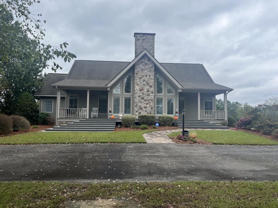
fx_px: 209
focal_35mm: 26
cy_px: 104
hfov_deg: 67.3
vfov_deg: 53.1
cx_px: 139
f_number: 1.6
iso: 50
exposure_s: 1/1325
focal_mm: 5.1
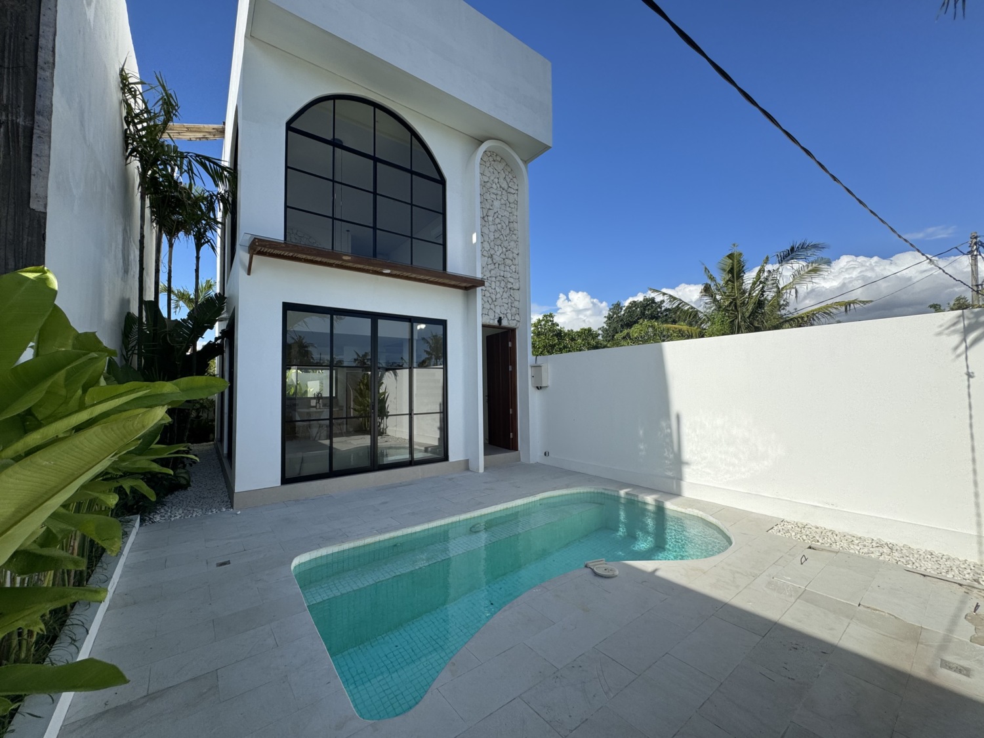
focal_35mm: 14
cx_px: 492
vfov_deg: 85.7
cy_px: 369
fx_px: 398
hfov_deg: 102.1
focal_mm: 2.22
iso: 50
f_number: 2.2
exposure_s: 1/1789
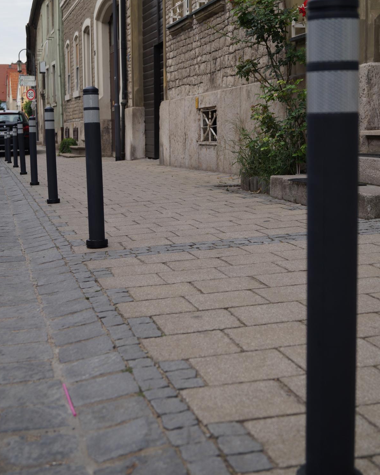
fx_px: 838
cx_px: 189
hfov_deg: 25.6
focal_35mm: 60
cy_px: 228
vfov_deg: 31.7
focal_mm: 35
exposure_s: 1/160
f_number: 5
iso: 125
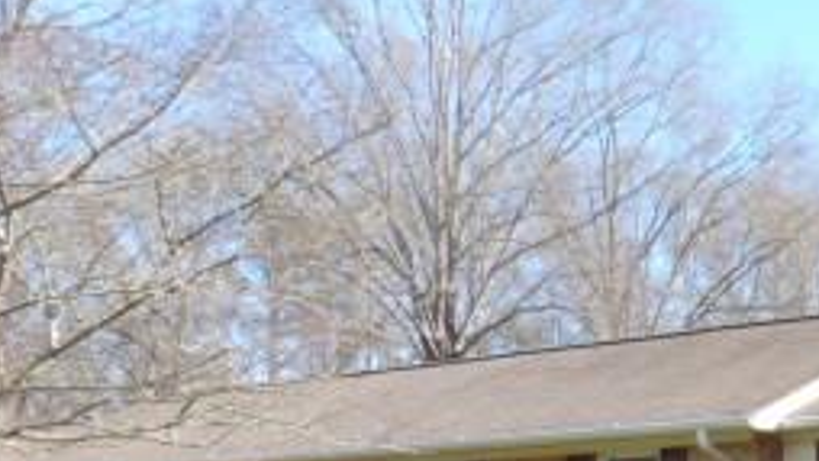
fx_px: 1434
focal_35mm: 66
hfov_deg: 29.4
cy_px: 603
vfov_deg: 17.2
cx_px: 851
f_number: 3.3
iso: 100
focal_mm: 4.3
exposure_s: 1/250
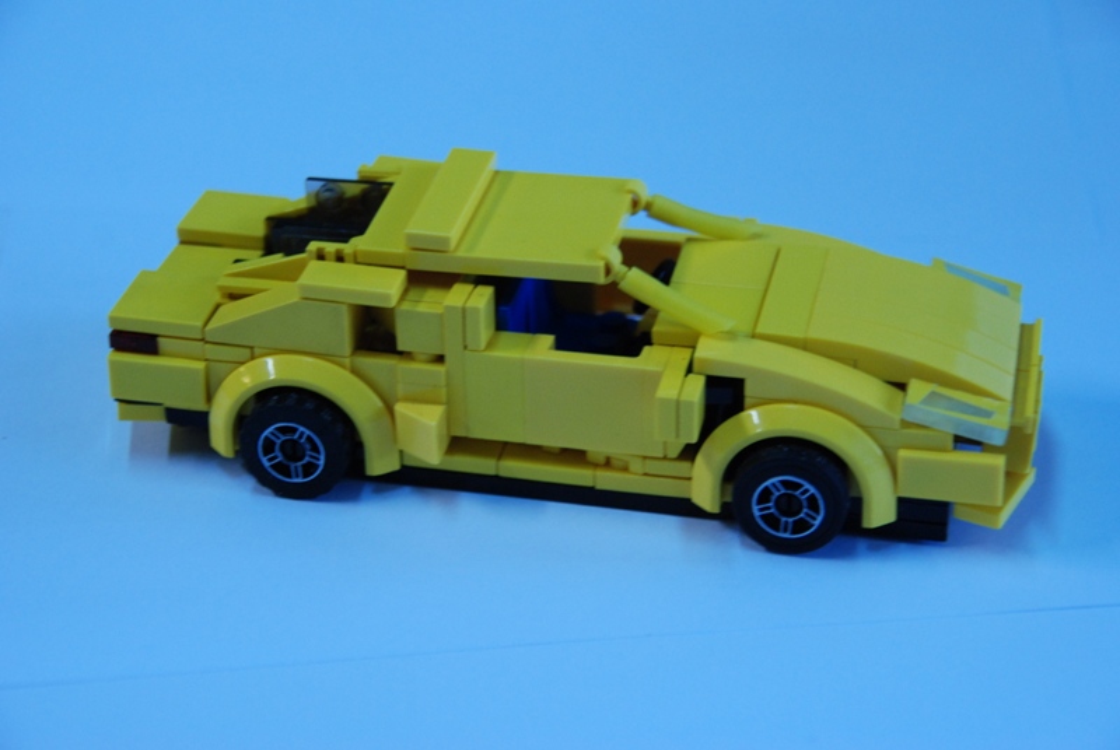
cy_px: 375
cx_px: 560
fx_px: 2570
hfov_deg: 24.6
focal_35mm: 82
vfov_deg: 16.6
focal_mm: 55
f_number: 5.6
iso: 800
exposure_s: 1/40
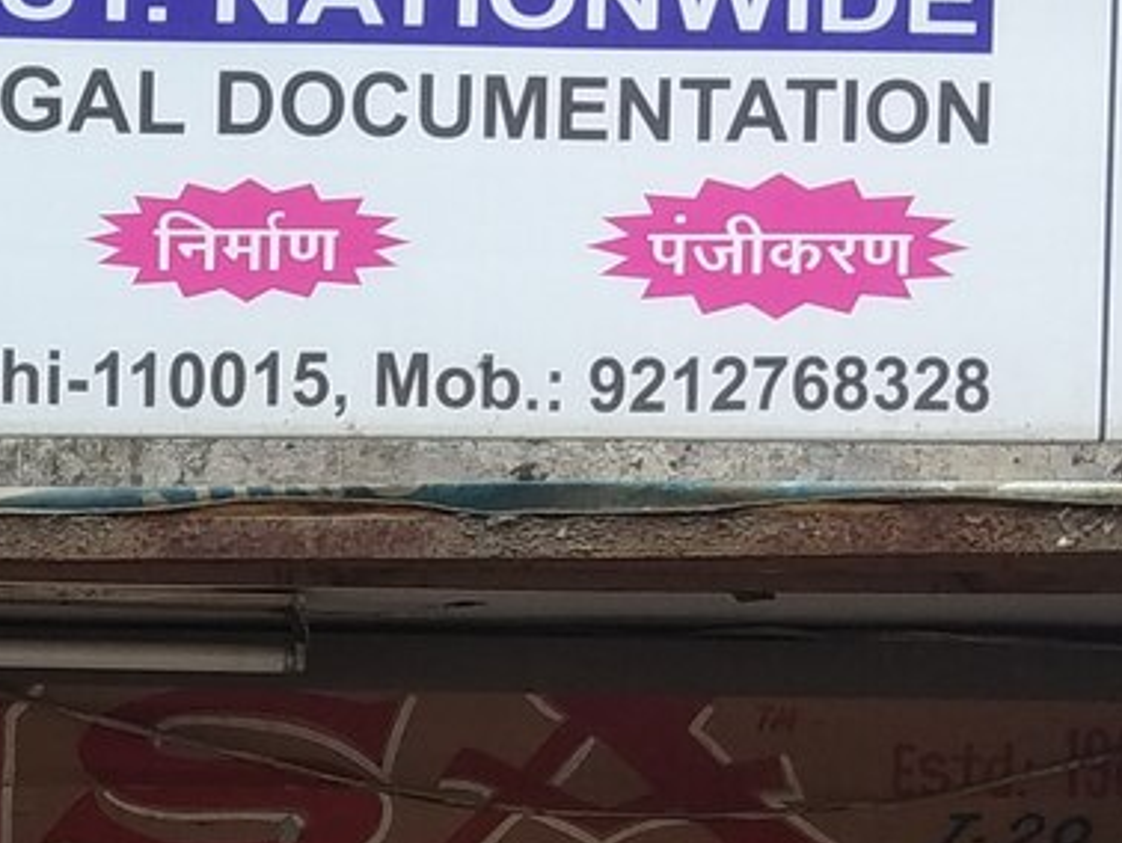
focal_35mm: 96
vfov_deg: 15.1
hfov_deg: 19.5
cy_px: 890
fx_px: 3114
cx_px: -142
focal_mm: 3.57
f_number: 2
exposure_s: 1/162
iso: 100
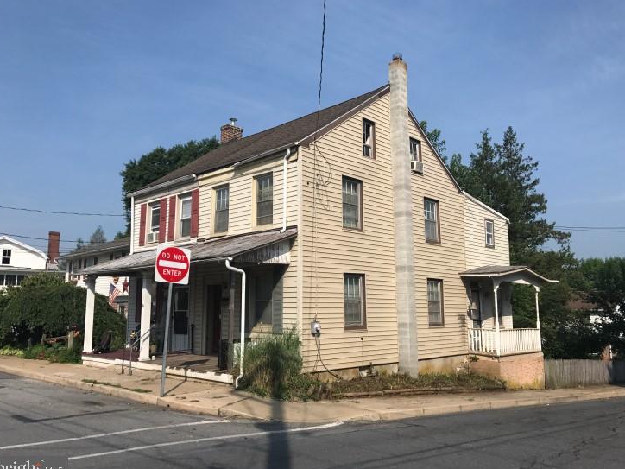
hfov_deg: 61.7
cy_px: 239
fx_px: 524
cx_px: 313
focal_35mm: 29
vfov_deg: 48.2
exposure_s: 1/3096
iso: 20
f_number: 1.8
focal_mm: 3.99
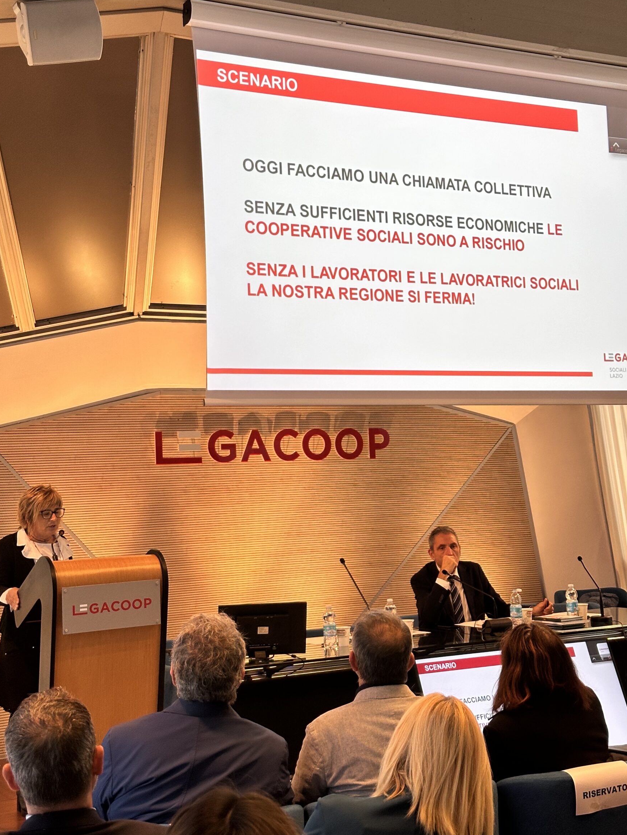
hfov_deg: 27.5
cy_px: 395
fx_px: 1280
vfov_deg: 36.2
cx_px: 319
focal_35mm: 53
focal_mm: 6.86
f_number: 1.78
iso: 80
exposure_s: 1/100
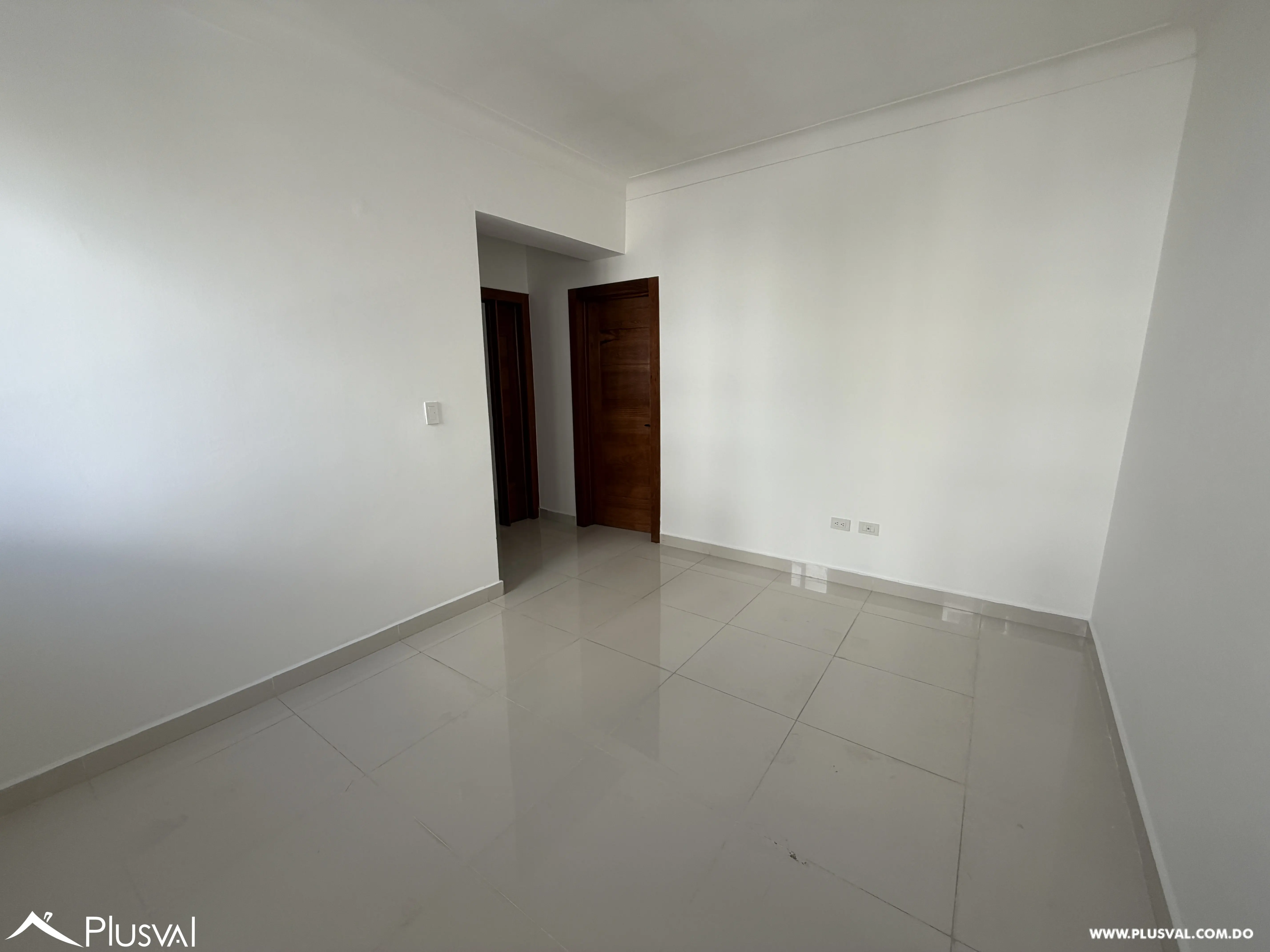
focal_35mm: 14
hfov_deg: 102.1
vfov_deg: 85.7
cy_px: 476
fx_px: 514
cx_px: 635
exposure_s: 1/121
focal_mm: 2.22
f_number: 2.2
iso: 50
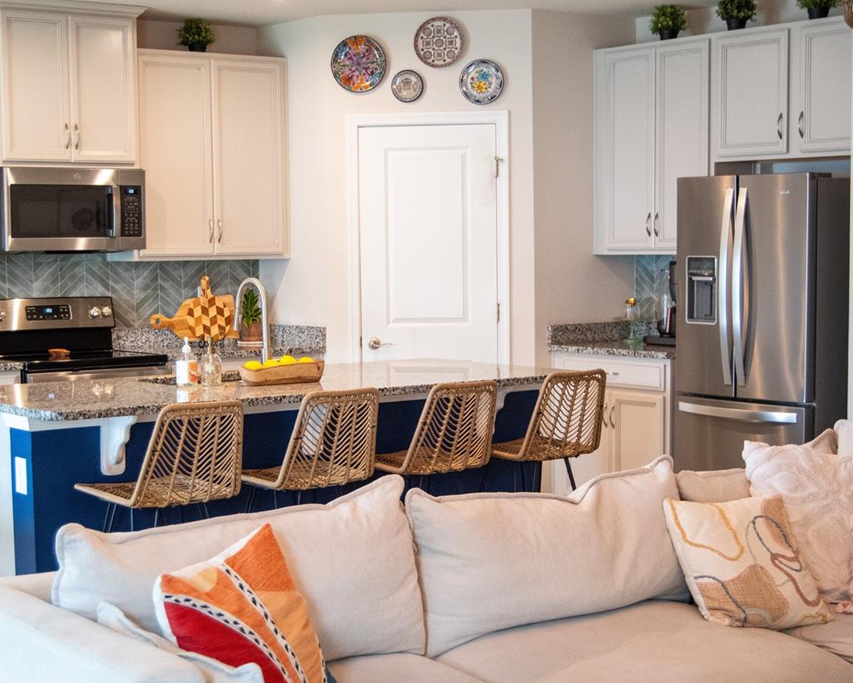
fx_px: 1591
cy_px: 393
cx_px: 369
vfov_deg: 24.2
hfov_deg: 30.0
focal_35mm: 63
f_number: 4.2
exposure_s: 1/125
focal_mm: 31
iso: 2500
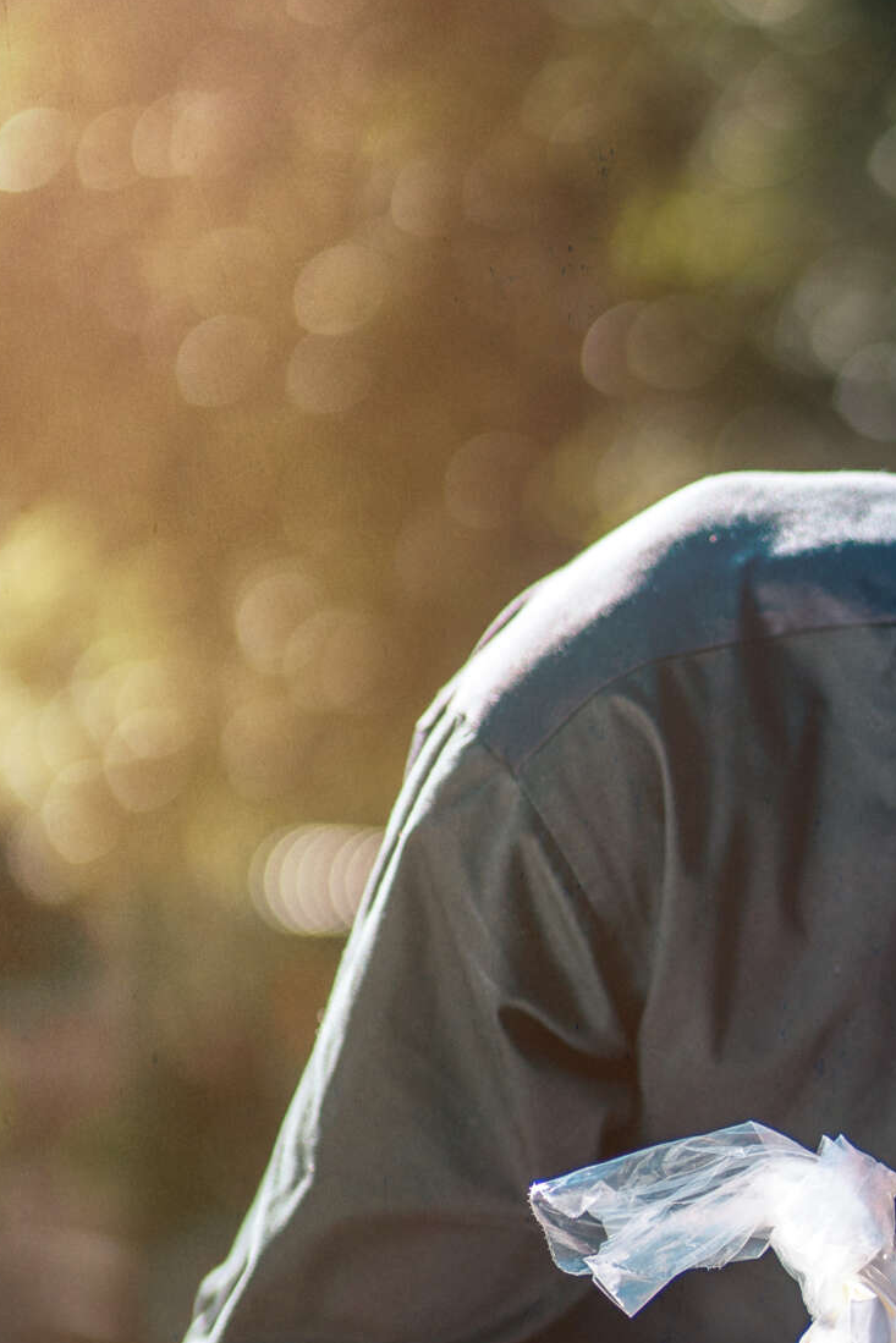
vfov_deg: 10.3
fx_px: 7389
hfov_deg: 6.9
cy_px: 1127
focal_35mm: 198
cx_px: 1005
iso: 100
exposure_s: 1/4000
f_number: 1.8
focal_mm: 85
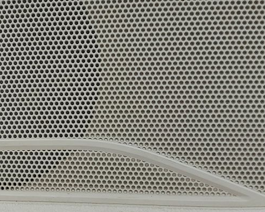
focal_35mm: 66
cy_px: 80
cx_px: 43
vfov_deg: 23.1
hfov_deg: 27.9
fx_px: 518
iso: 40
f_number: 1.8
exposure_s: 1/50
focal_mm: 5.23
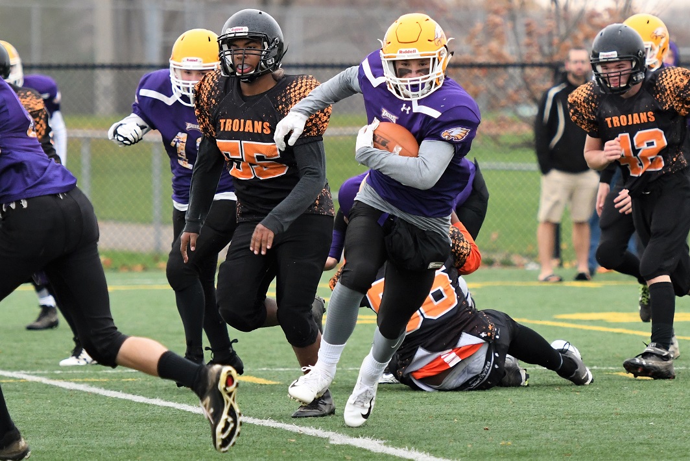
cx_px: 345
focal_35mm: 232
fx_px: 4457
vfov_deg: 5.9
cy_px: 230
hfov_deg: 8.9
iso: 1400
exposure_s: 1/1000
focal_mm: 155
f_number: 2.8
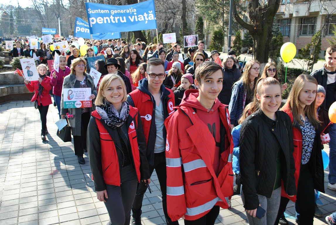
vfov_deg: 40.1
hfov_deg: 57.2
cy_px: 112
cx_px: 168
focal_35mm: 33
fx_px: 308
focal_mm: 22
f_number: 5.6
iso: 100
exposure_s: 1/125
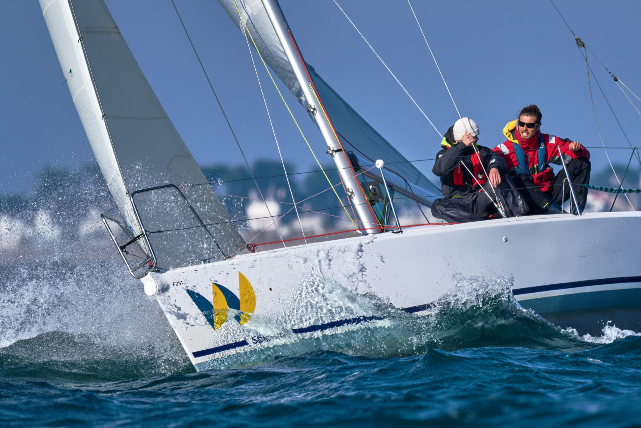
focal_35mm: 990
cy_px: 301
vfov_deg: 1.4
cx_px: 455
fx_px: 17628
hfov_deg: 2.1
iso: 200
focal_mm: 600
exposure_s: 1/2500
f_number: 6.3
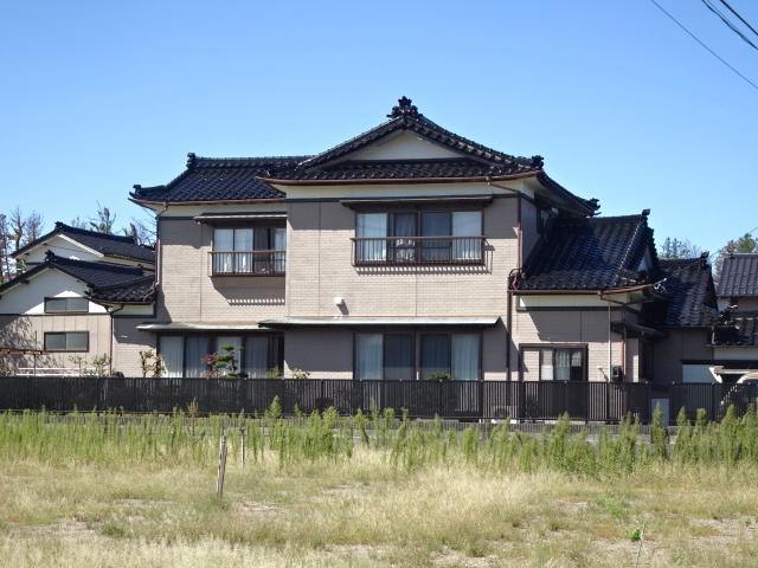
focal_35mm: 73
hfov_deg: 26.7
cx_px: 379
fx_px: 1599
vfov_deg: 20.2
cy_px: 284
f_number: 5
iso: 80
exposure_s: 1/250
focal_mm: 12.42
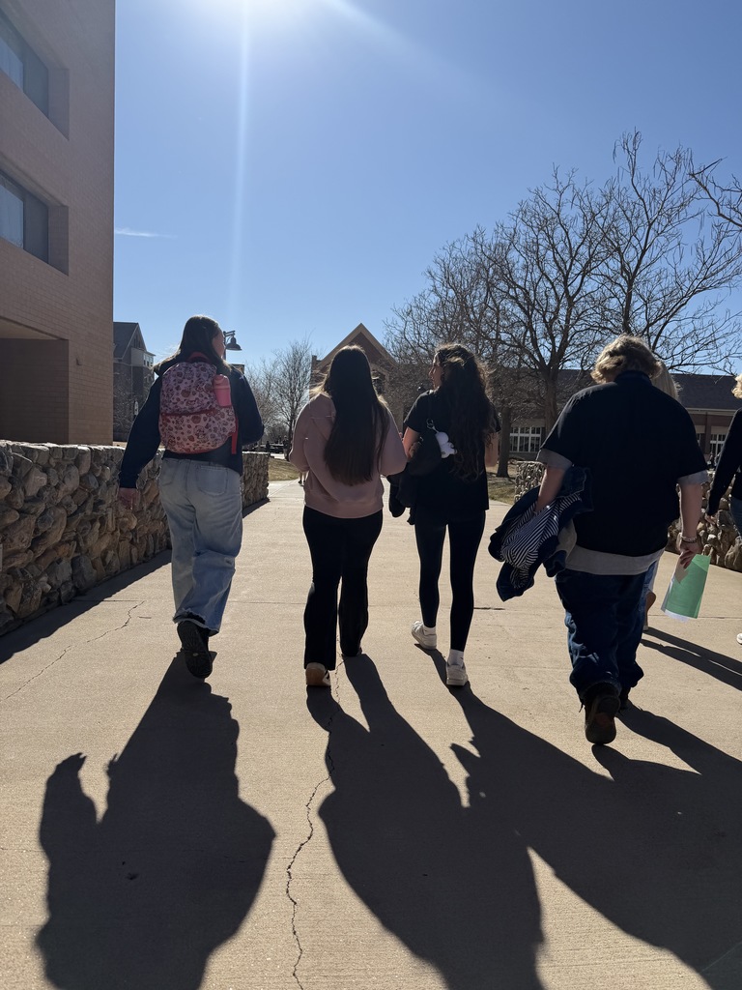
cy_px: 495
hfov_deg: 56.8
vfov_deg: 71.6
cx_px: 371
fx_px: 686
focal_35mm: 24
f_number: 1.78
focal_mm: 6.76
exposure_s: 1/8130
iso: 80
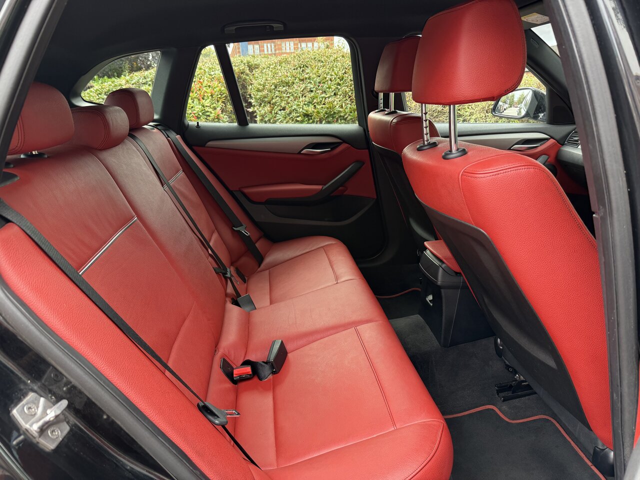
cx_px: 320
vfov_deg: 56.8
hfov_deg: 71.6
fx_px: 444
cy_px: 240
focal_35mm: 24
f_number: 1.78
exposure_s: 1/121
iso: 125
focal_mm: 6.76
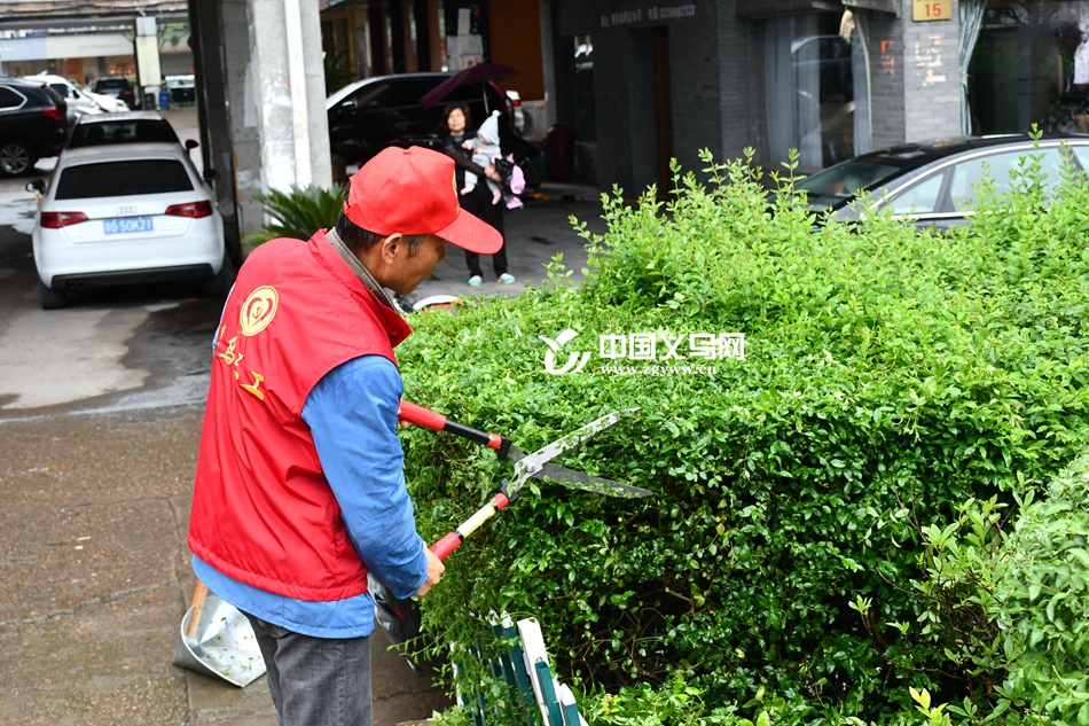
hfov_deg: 35.1
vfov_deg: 23.8
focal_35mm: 57
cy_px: 363
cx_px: 544
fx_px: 1724
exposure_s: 1/160
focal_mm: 38
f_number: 6.3
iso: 1000
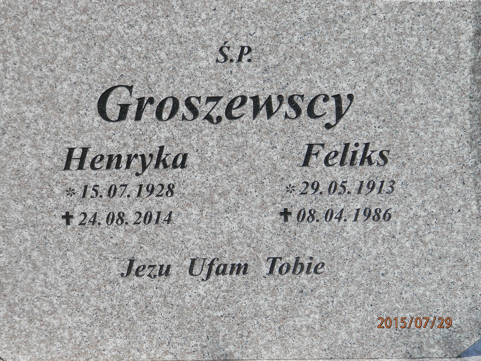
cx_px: 240
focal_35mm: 106
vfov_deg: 14.0
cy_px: 180
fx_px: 1473
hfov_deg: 18.5
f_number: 4.5
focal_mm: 19
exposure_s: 1/400
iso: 80
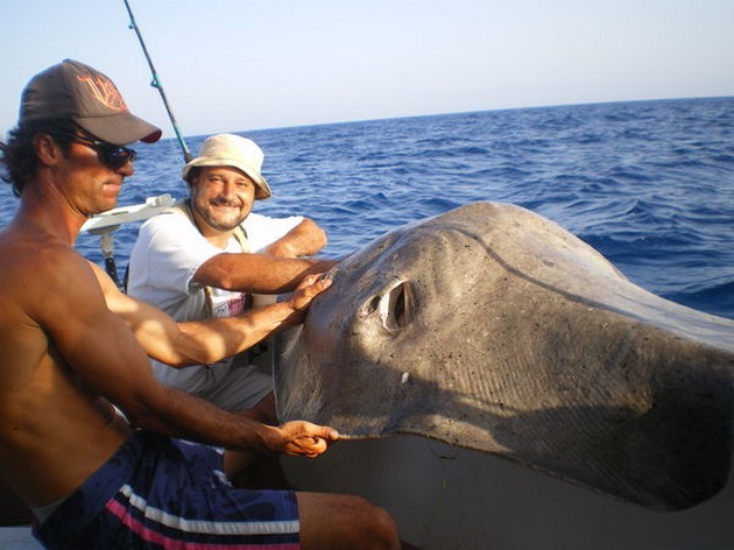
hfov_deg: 51.4
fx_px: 763
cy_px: 275
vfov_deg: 39.6
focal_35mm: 36
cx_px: 367
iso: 50
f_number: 4.6
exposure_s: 1/160
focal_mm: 6.3
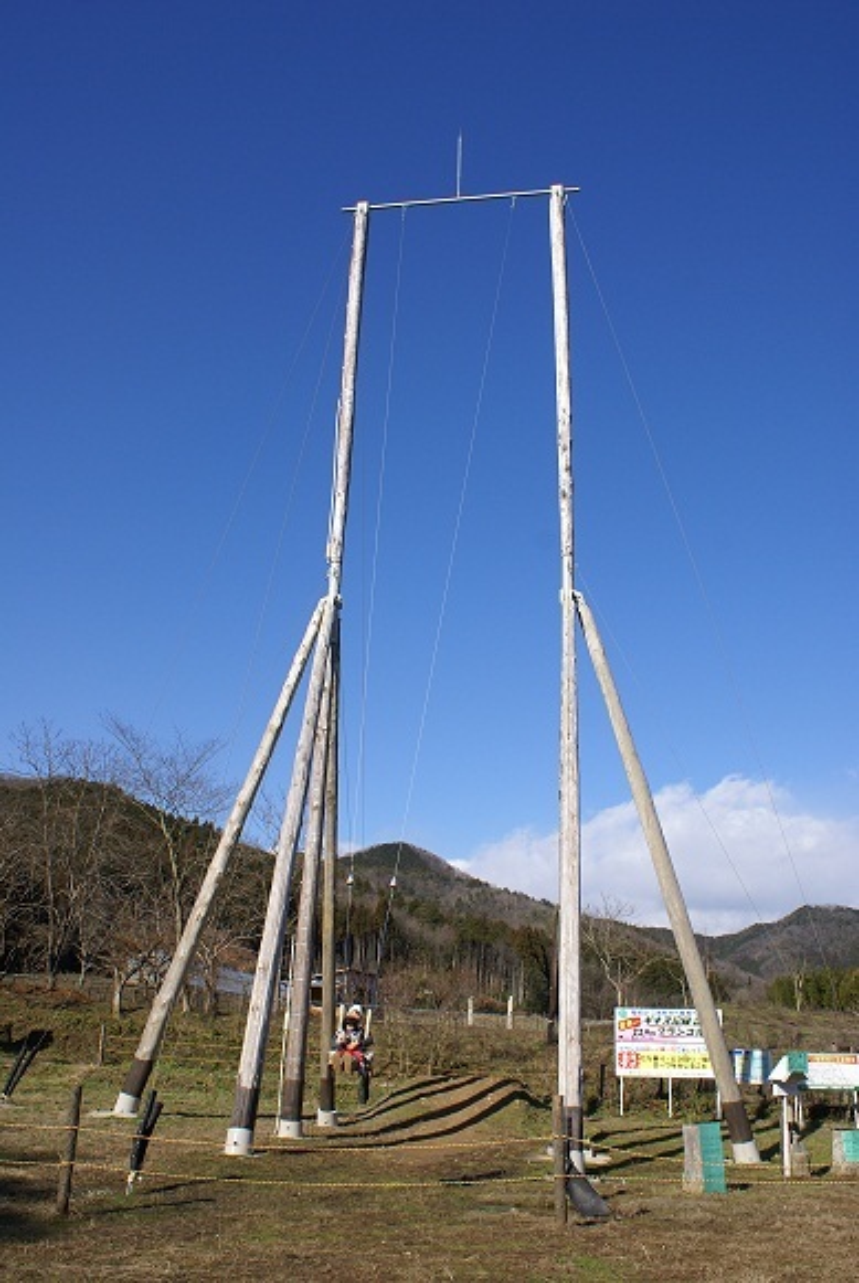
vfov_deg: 61.9
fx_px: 1070
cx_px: 430
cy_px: 642
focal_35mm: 30
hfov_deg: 43.7
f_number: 10
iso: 100
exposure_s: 1/160
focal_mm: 20
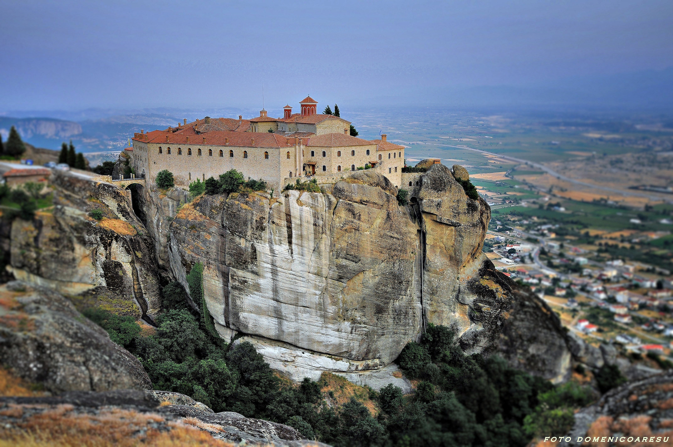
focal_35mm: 36
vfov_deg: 36.8
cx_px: 336
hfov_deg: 53.2
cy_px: 224
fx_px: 672
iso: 280
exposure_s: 1/30
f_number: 2.8
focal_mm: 24
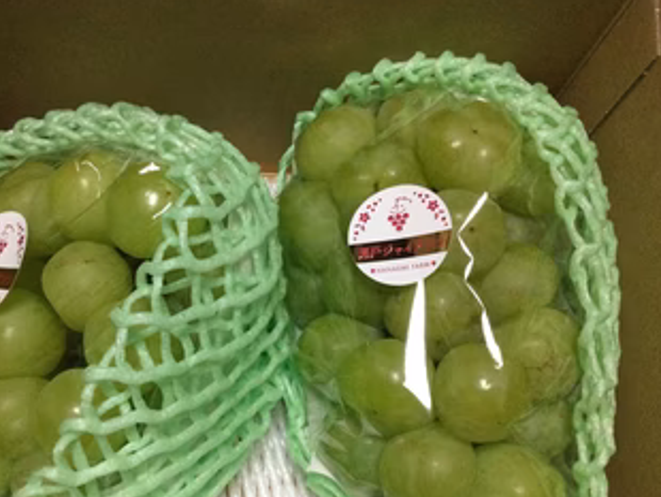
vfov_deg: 36.0
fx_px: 764
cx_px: 247
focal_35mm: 40
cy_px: 260
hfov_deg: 46.4
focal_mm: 3.3
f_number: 2.4
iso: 160
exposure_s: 1/30
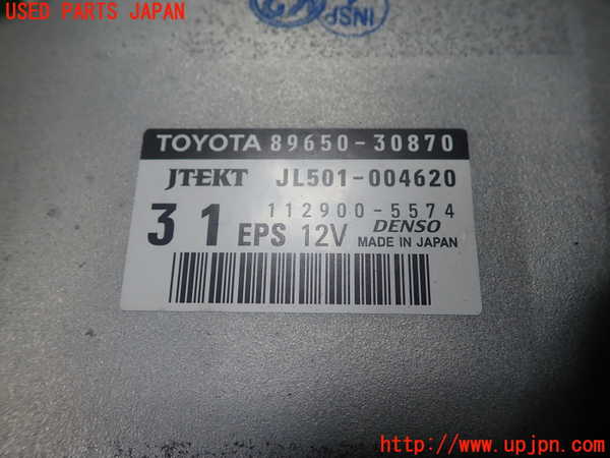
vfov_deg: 46.8
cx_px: 305
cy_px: 229
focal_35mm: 30
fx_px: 529
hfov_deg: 60.0
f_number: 2.3
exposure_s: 1/160
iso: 100
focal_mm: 5.5
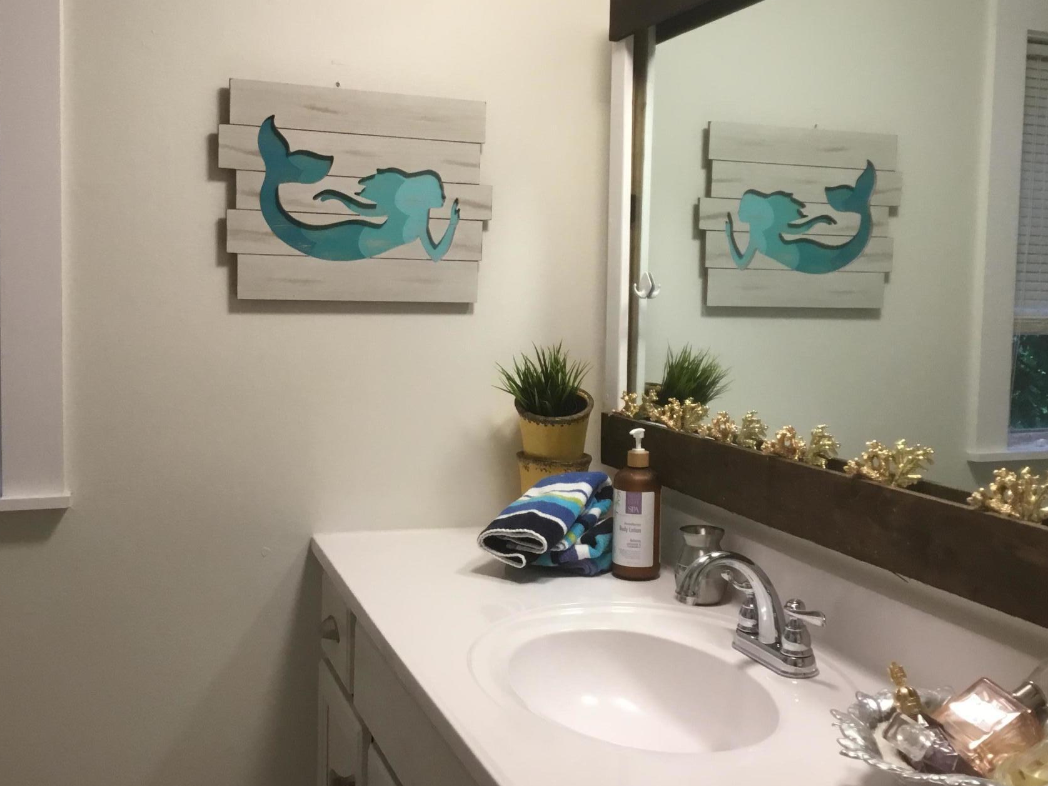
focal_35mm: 37
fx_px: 1120
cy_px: 334
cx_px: 566
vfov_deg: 38.6
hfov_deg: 50.1
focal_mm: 3.3
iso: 64
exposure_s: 1/30
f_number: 2.4
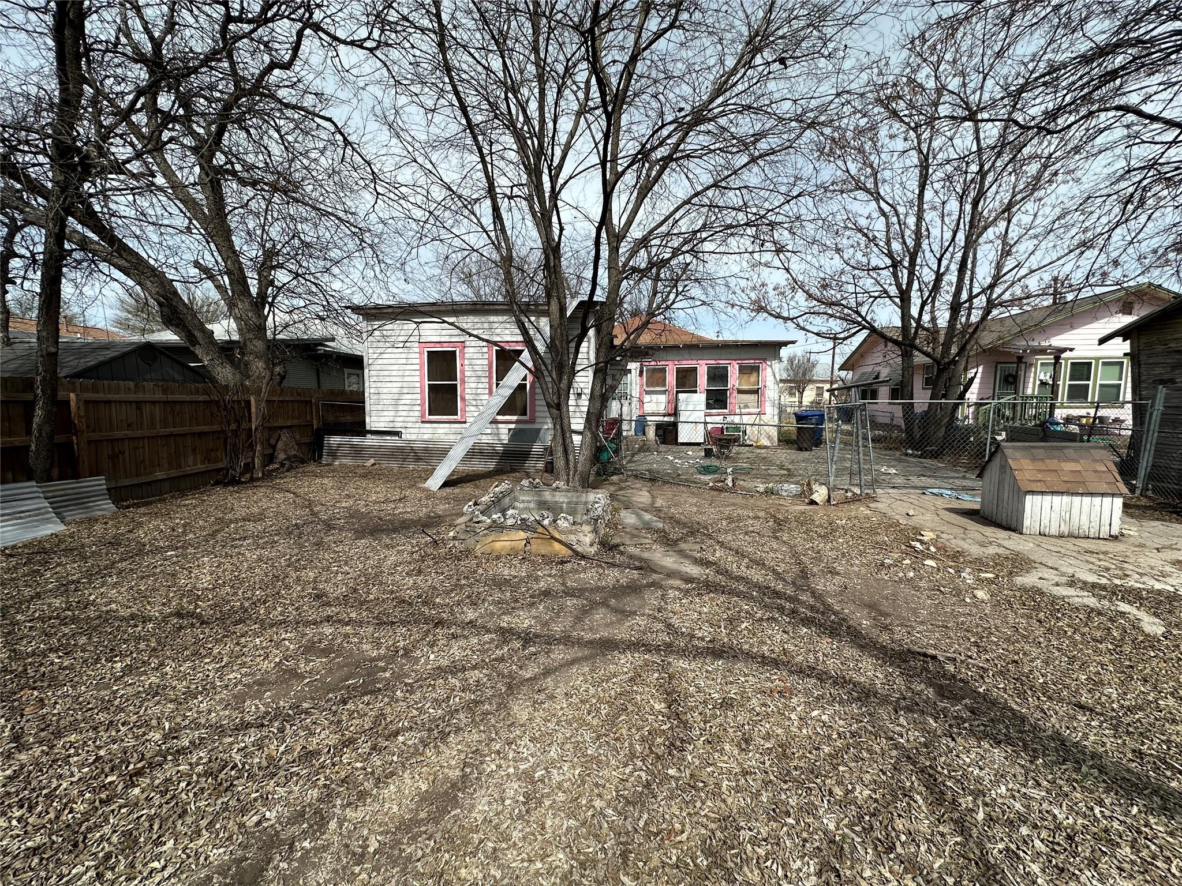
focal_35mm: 14
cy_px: 443
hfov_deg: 102.1
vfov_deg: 85.7
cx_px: 591
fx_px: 478
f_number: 2.2
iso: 50
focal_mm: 2.22
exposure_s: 1/2053
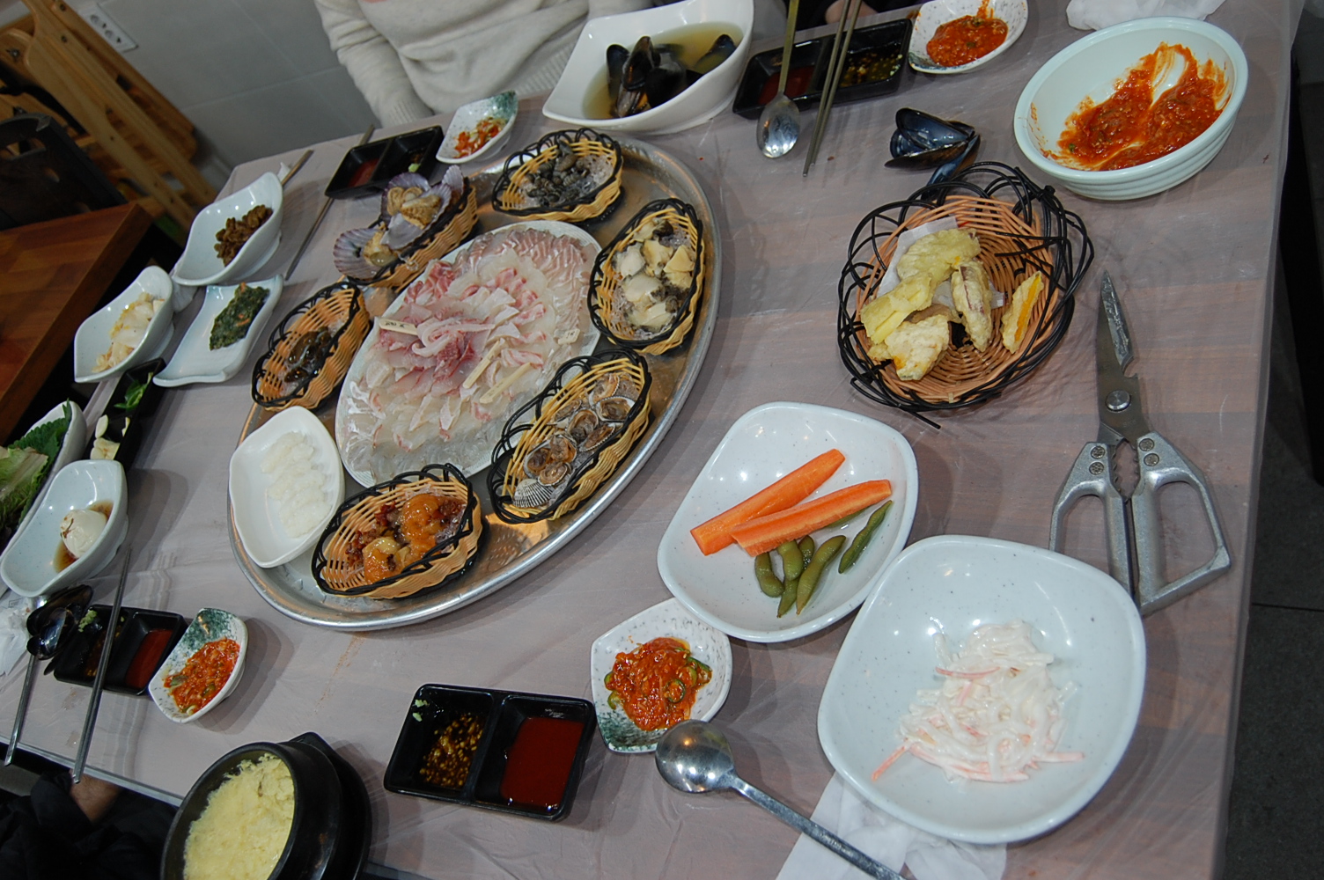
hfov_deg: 62.0
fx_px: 1102
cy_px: 440
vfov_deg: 43.5
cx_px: 662
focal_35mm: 30
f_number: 3.8
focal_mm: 20
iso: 400
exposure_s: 1/60
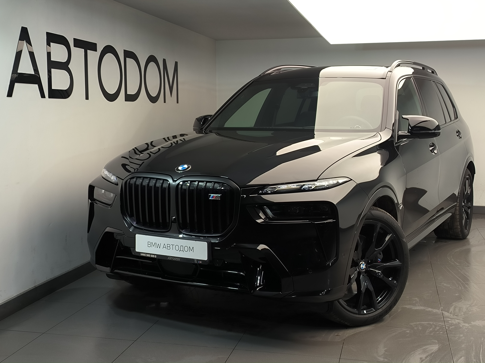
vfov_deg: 56.8
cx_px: 242
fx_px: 336
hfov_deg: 71.6
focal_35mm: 24
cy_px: 182
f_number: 1.7
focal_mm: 5.24
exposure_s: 1/100
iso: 88
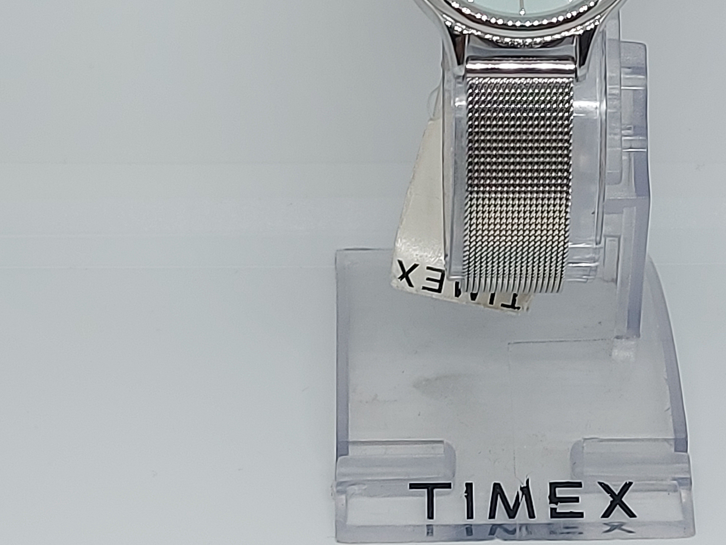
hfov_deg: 46.0
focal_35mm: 39
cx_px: 553
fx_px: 818
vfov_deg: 35.6
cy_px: 107
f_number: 1.8
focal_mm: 5.23
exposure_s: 1/50
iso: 40
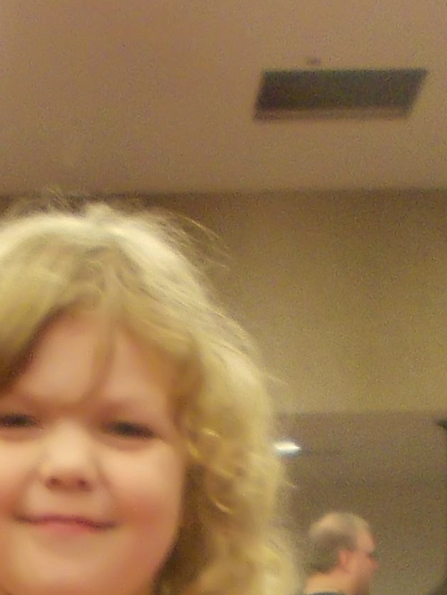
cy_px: 1107
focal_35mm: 121
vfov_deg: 14.2
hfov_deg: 12.2
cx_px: 165
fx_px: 2083
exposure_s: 1/25
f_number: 2.7
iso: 125
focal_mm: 4
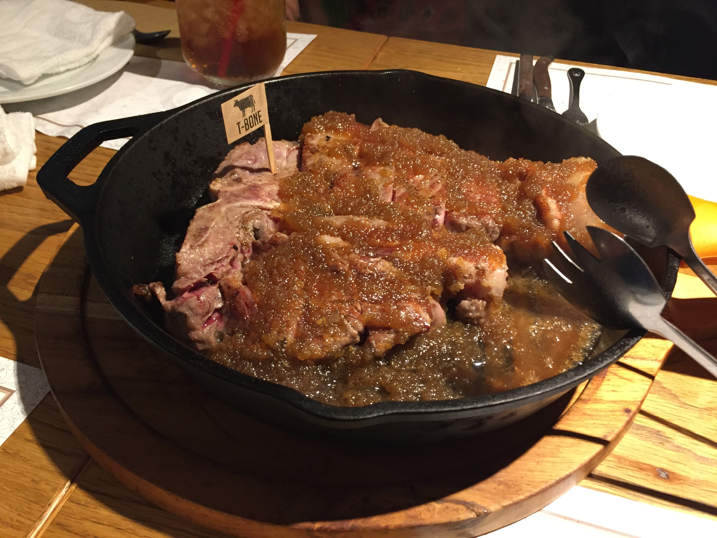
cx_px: 358
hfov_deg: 61.7
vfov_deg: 48.2
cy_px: 269
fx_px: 601
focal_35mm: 29
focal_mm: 4.15
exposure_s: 1/30
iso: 160
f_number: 2.2
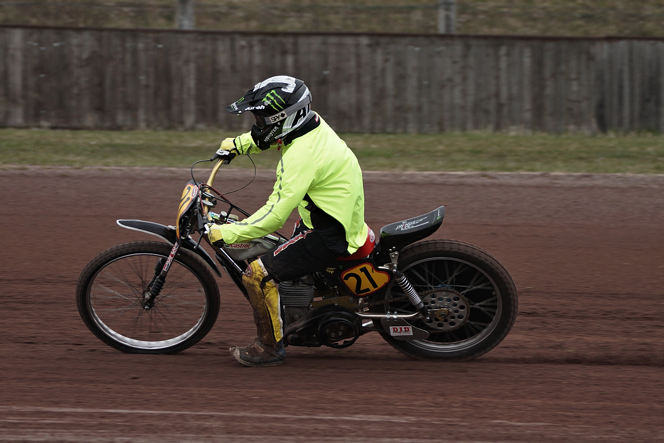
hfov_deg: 7.6
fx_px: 4980
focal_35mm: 270
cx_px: 332
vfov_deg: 5.1
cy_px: 222
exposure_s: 1/800
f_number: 5
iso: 500
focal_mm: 180
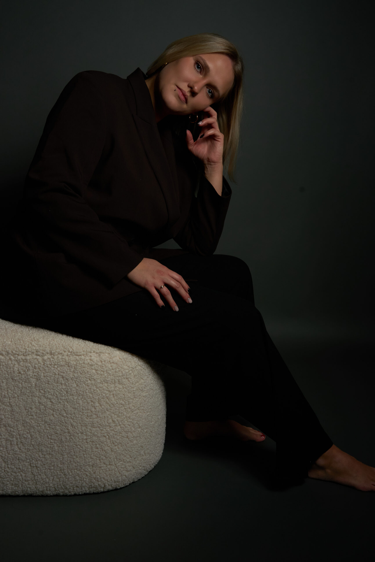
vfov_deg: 48.5
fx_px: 625
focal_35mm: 40
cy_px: 281
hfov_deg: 33.4
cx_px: 188
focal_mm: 40
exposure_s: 1/160
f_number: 9
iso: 400
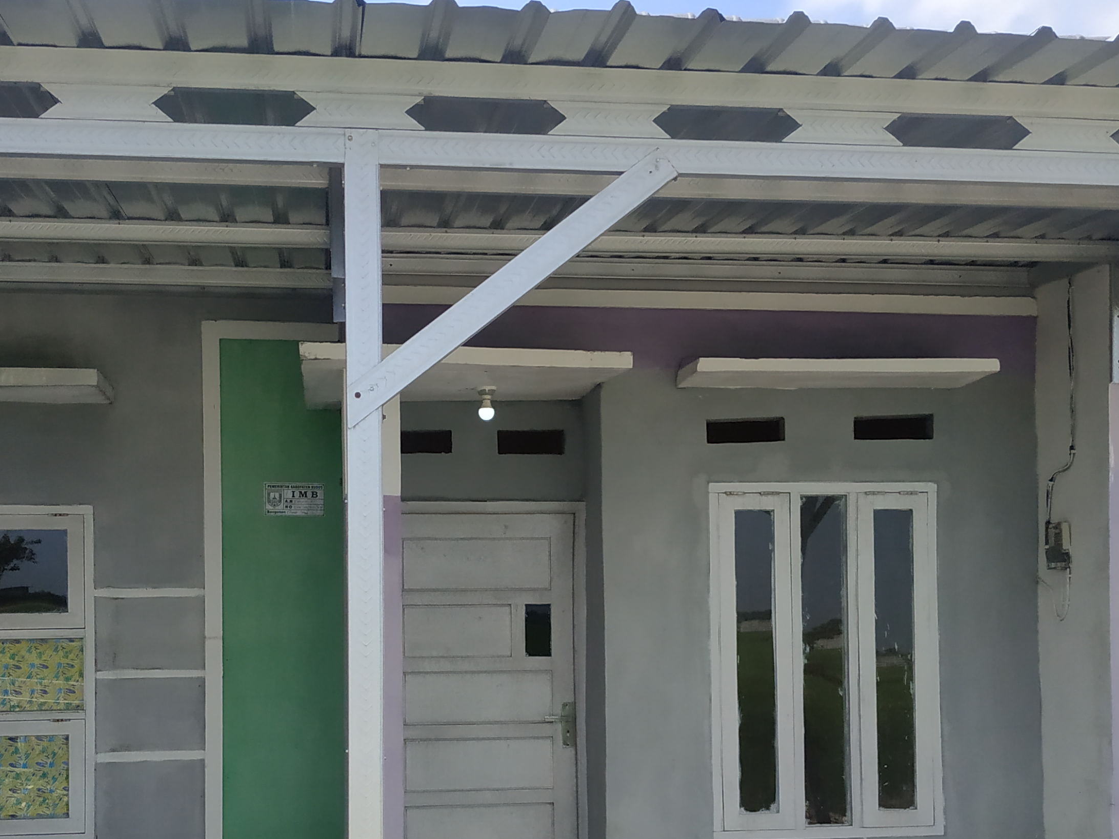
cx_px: 549
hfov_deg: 42.9
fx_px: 1422
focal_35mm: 44
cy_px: 613
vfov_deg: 32.3
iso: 250
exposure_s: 1/2486
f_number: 1.9
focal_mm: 3.94
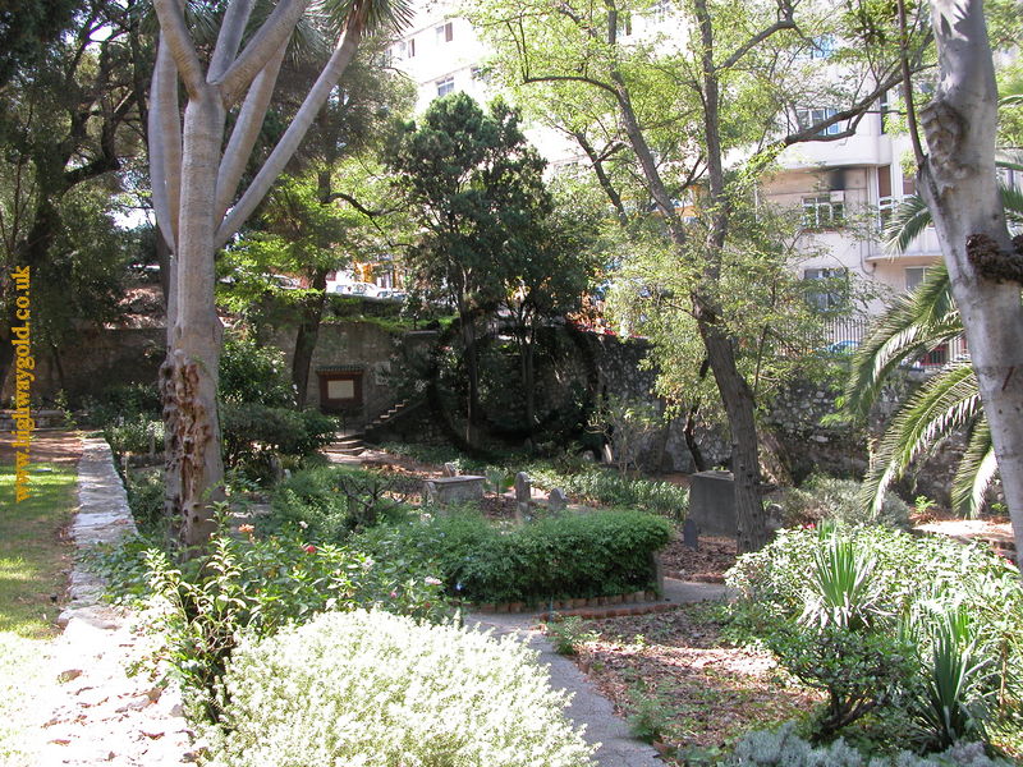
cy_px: 384
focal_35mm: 35
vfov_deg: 40.7
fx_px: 1034
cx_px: 512
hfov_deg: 52.6
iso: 100
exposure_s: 1/89.2
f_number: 3.5
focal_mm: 8.9
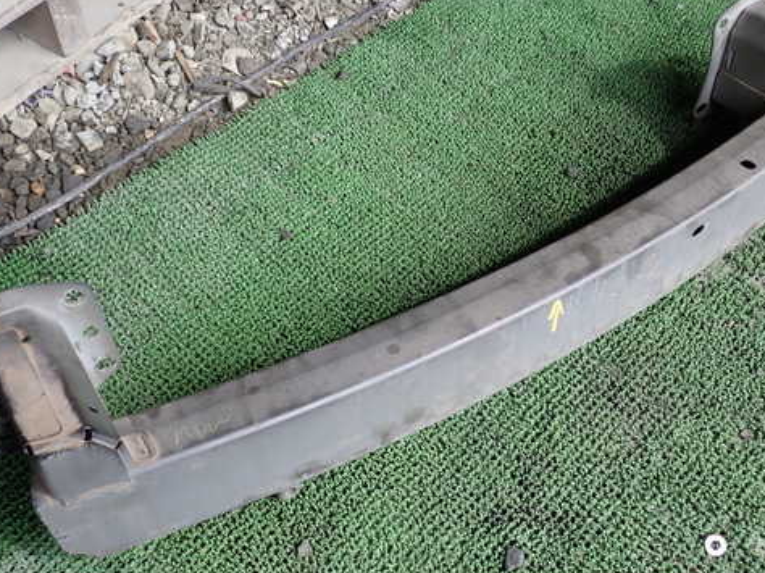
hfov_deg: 49.0
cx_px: 408
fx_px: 839
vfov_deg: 37.6
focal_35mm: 38
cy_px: 320
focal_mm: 5.4
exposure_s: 1/200
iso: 100
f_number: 2.3
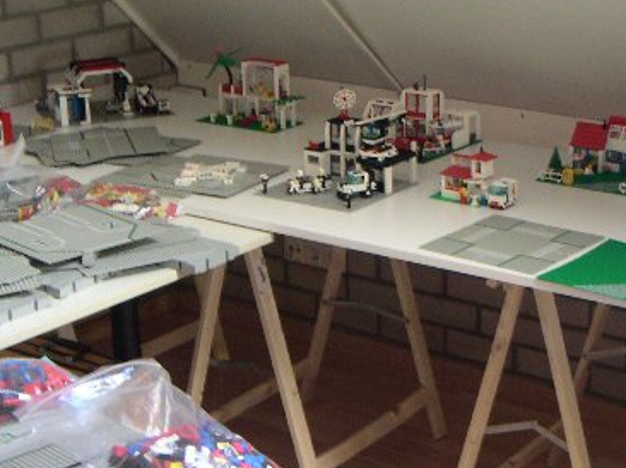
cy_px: 251
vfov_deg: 19.1
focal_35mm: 77
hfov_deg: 25.2
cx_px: 429
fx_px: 1392
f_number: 2.9
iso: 100
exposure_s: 1/15
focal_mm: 6.8
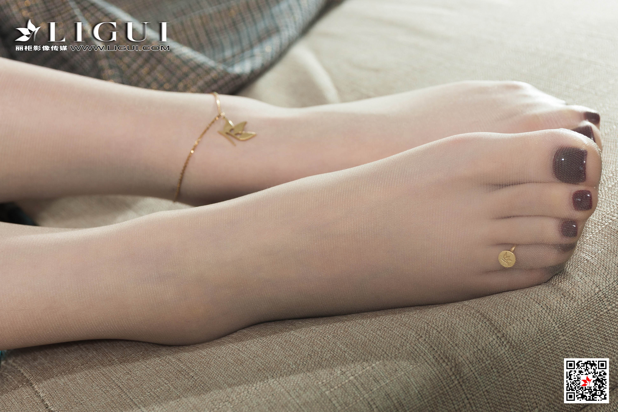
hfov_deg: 35.6
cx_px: 309
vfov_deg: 24.2
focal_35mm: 56
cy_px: 206
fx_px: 961
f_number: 9
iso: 250
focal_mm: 56
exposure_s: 1/125
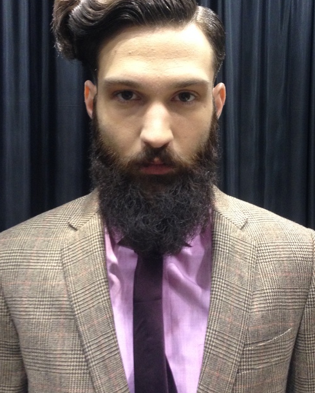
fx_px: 524
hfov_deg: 33.4
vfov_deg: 41.0
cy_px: 166
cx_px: 169
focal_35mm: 45
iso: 250
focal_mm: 4.12
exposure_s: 1/20
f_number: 2.4
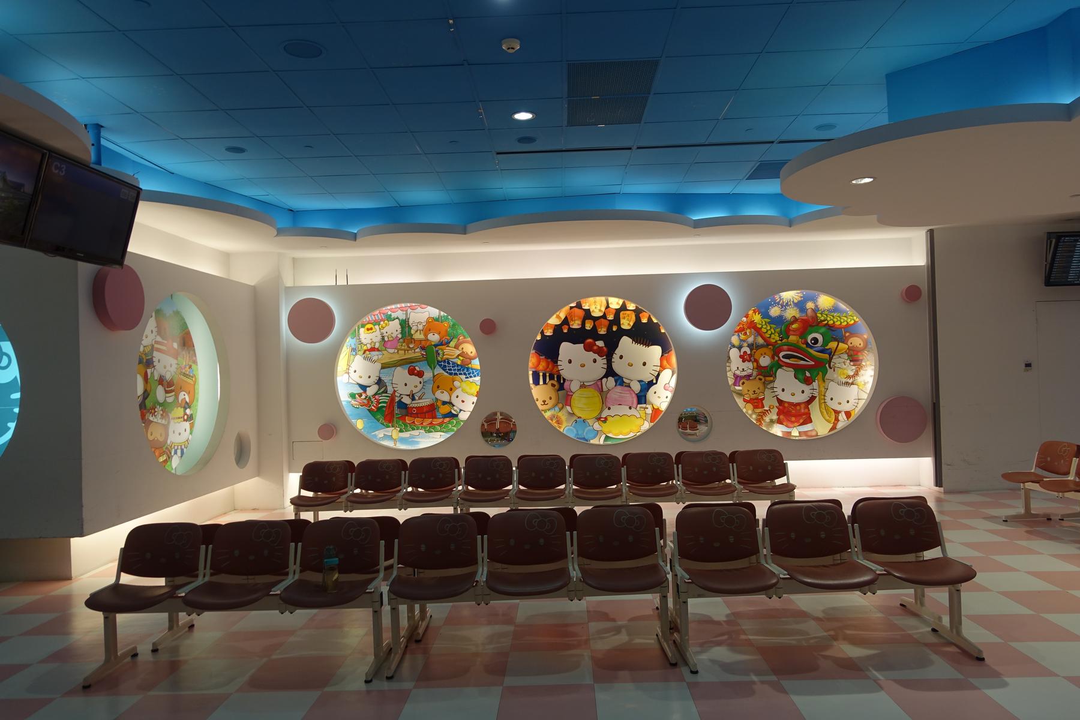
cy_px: 360
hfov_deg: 73.7
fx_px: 720
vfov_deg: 53.1
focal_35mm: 24
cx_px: 540
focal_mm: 8.8
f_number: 2.8
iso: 125
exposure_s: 1/80
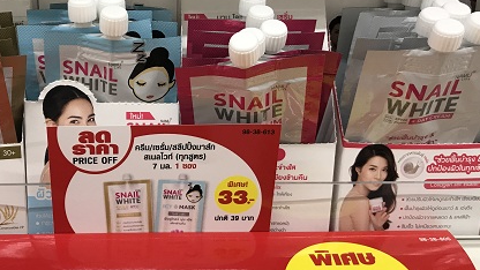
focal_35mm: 44
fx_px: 560
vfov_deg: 27.1
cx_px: 141
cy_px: 150
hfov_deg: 45.3
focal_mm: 3.99
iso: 32
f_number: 1.8
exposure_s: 1/33
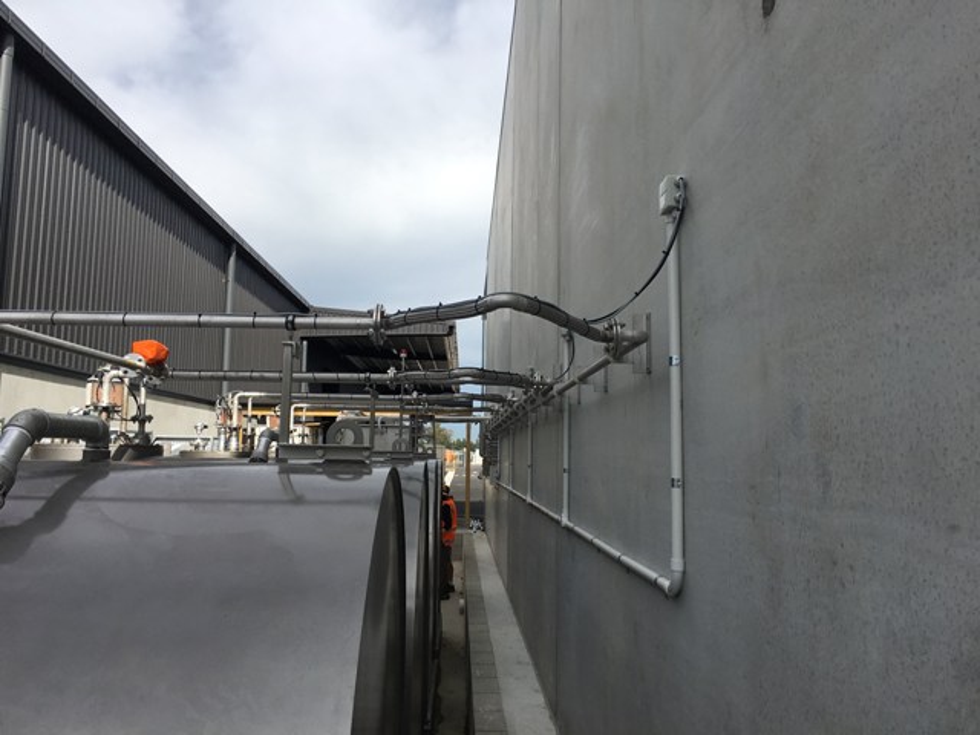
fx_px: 821
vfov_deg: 48.2
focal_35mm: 29
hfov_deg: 61.7
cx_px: 490
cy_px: 368
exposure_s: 1/2137
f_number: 2.2
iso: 25
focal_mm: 4.15
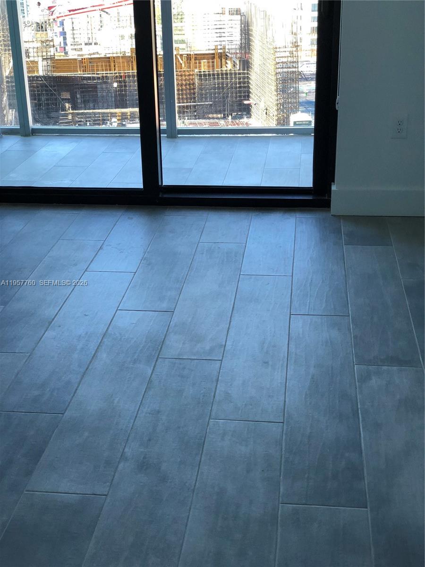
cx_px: 212
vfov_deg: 36.8
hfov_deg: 28.0
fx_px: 851
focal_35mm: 52
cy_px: 284
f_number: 2.4
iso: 100
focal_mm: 6
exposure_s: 1/60
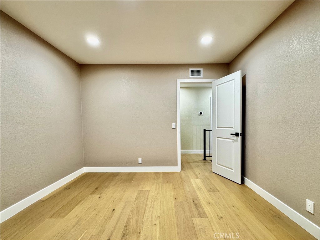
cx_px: 160
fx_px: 129
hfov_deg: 102.1
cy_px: 120
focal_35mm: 14
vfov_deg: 85.7
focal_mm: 2.22
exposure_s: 1/60
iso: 200
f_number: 2.2
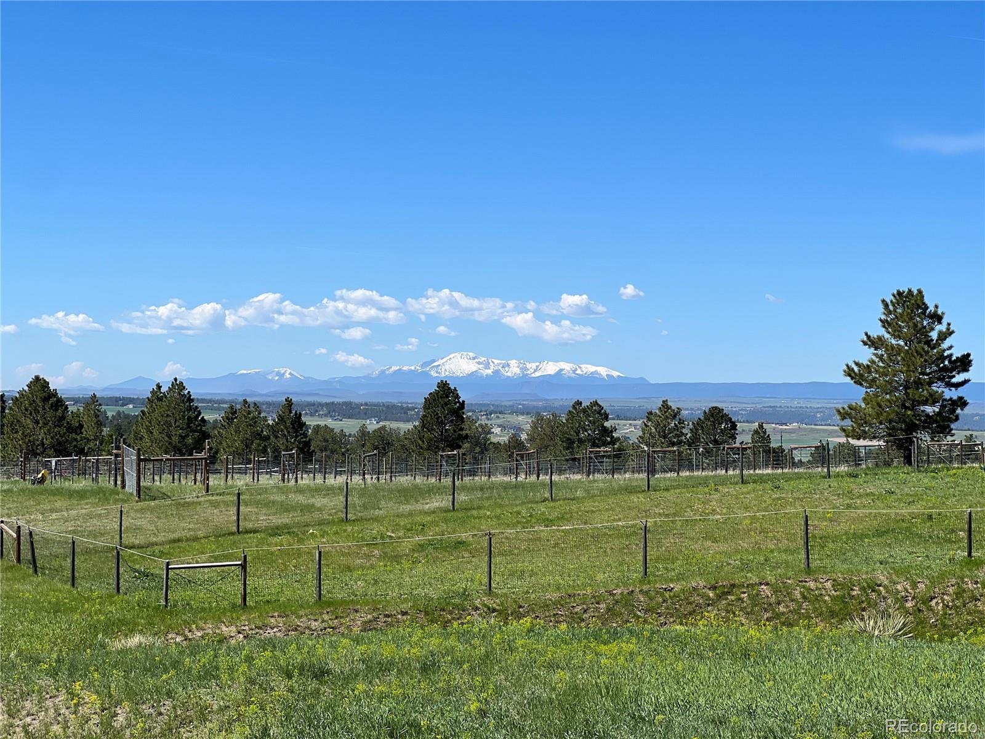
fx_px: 2191
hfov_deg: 25.3
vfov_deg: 19.1
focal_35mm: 77
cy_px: 370
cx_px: 492
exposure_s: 1/986
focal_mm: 9
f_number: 2.8
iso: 32
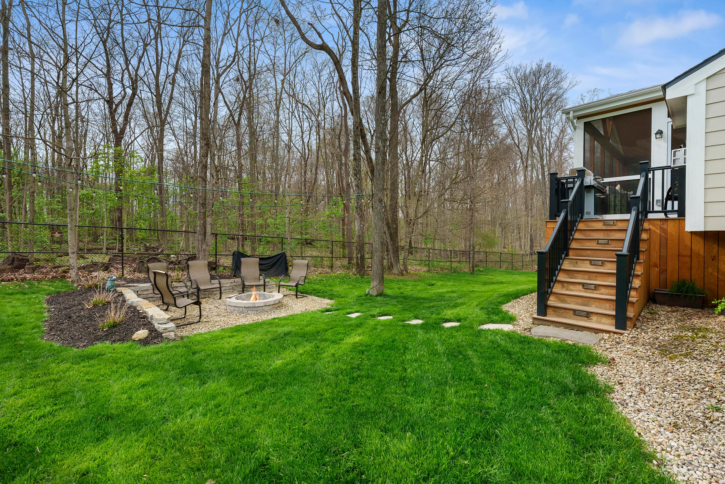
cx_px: 362
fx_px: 302
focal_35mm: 15
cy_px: 242
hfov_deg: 100.4
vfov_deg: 77.4
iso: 640
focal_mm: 15
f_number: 9
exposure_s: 1/400
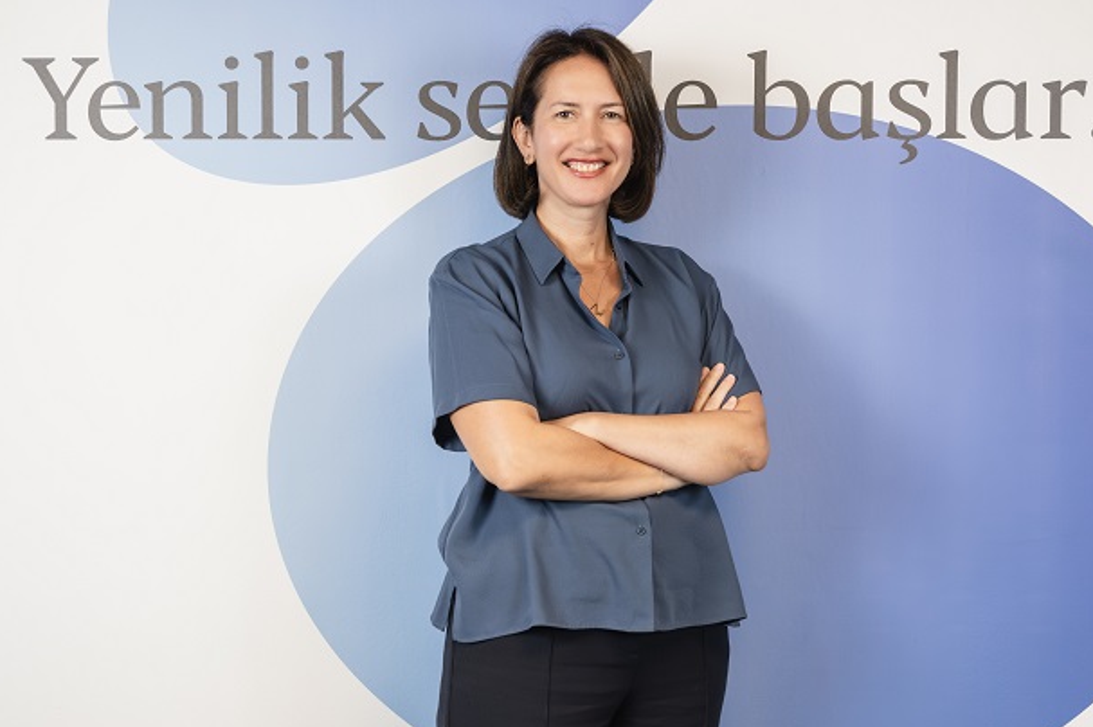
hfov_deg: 33.4
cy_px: 375
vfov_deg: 22.6
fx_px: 1821
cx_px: 560
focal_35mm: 60
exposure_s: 1/100
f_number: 4
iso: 400
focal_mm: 37.6
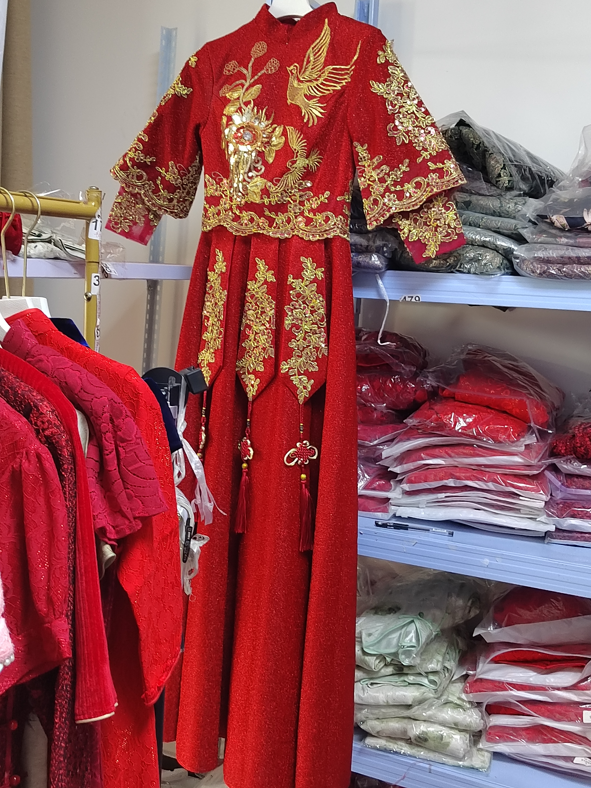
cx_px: 296
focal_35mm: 40
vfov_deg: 46.8
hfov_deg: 36.0
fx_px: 911
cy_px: 394
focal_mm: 5.52
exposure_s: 1/50
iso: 1575
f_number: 1.9
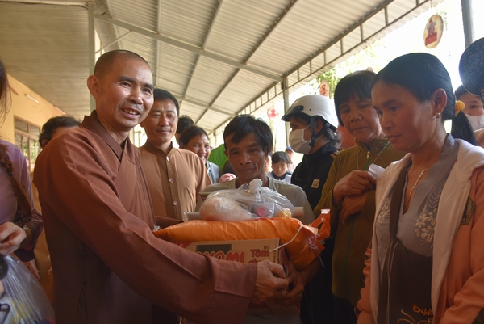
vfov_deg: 49.6
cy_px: 155
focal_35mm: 26
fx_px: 350
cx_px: 261
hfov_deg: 69.2
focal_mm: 24
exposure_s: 1/80
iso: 400
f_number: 4.5
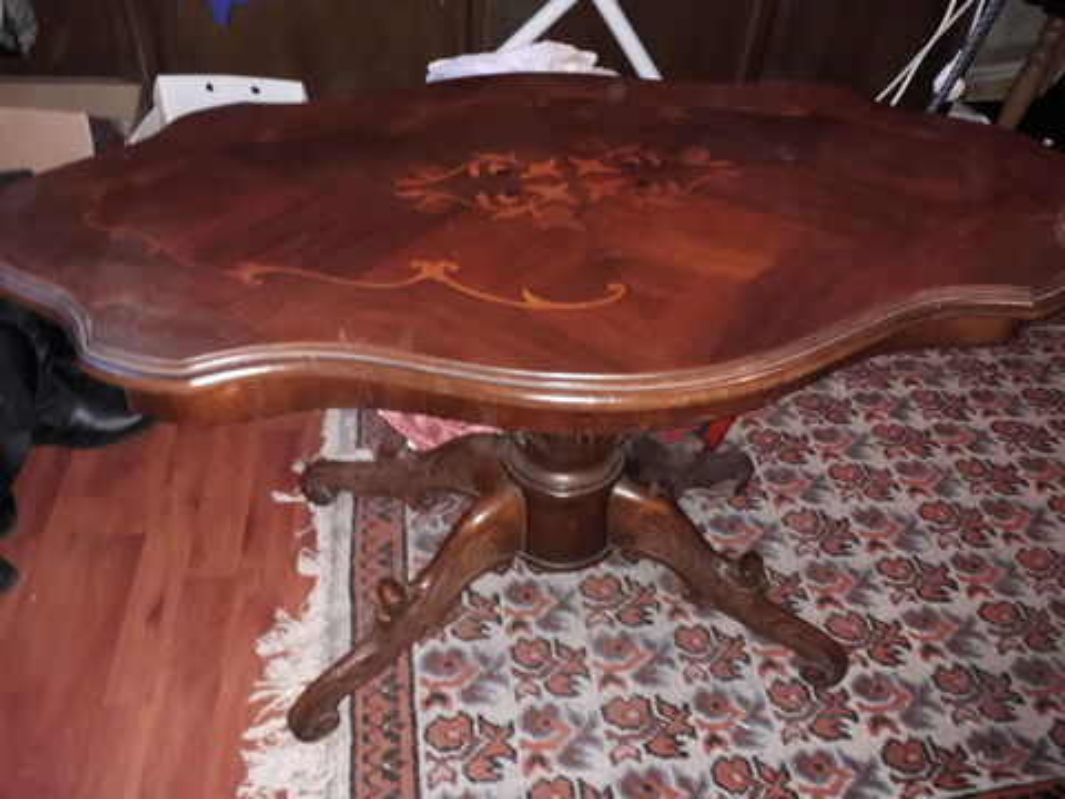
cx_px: 532
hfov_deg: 65.3
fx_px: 831
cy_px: 400
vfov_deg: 51.4
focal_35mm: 27
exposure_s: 1/25
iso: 200
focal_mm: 3.6
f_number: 1.9
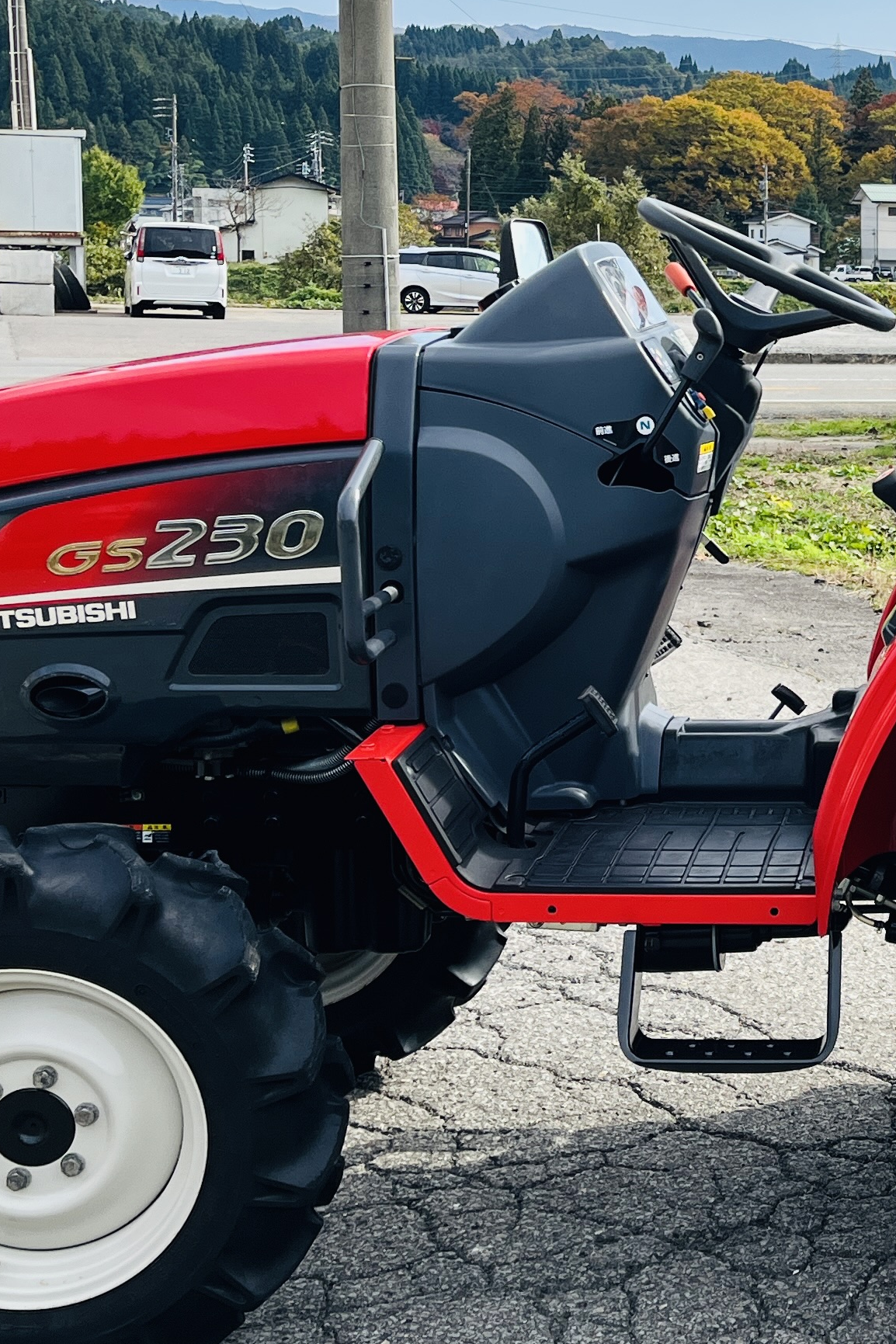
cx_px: 1125
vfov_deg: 31.7
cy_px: 474
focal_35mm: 63
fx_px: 2352
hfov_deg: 20.0
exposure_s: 1/2755
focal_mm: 5.1
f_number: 1.6
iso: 50
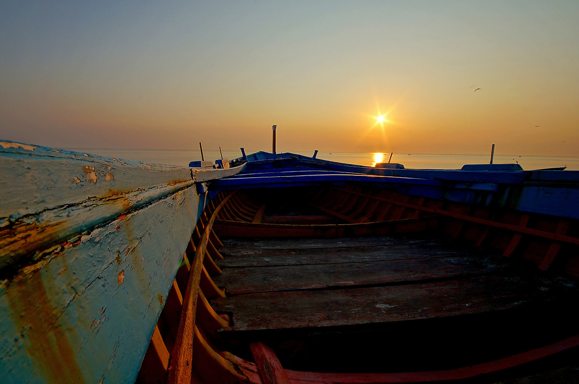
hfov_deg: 100.5
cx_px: 290
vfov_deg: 77.2
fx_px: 241
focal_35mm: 15
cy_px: 192
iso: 100
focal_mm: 10
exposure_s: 1/100
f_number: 18
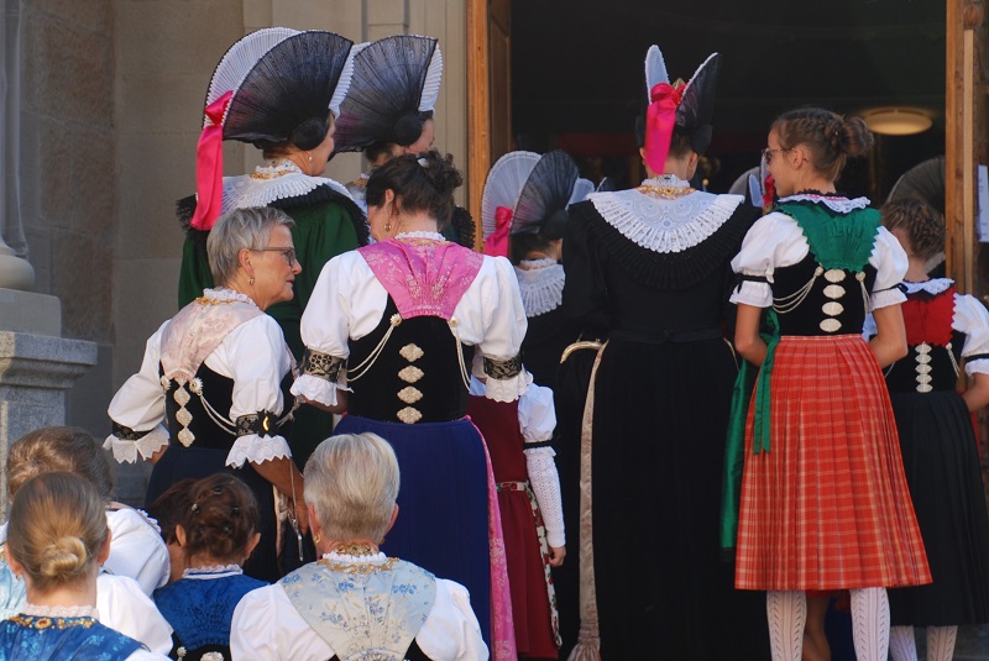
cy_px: 330
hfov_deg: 19.4
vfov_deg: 13.1
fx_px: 2887
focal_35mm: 105
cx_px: 494
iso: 100
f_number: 5.3
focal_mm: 70
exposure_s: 1/80
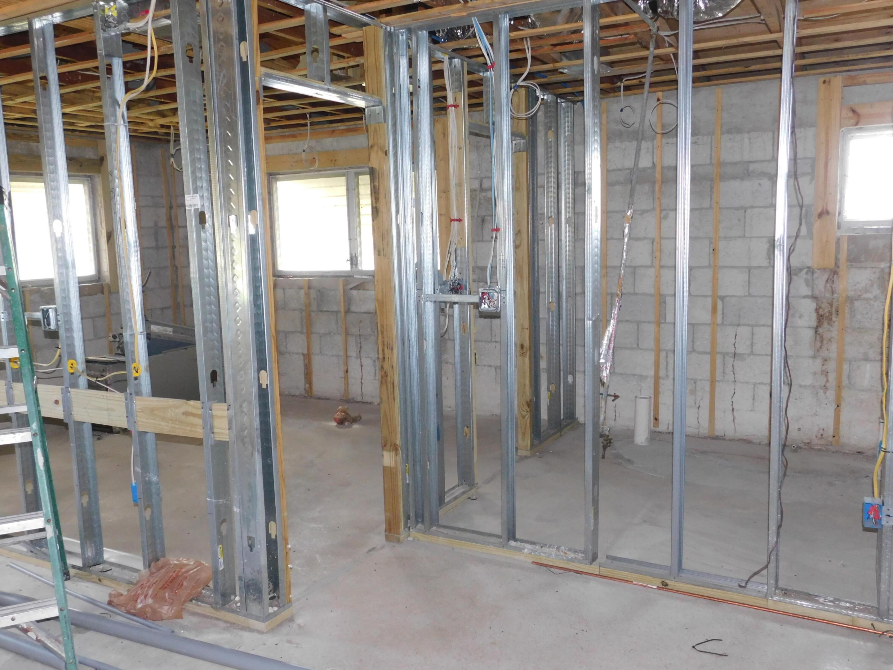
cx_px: 446
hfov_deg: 60.0
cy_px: 335
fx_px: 774
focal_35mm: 30
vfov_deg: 46.8
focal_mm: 5.3
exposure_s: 1/30
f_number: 3.2
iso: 280
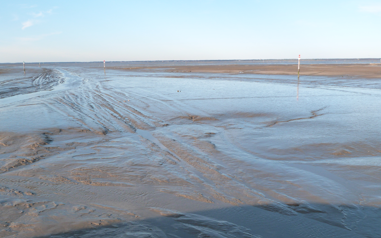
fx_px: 384
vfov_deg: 34.3
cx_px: 186
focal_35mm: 37
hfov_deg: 52.7
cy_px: 144
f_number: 5
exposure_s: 1/250
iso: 160
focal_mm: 6.1
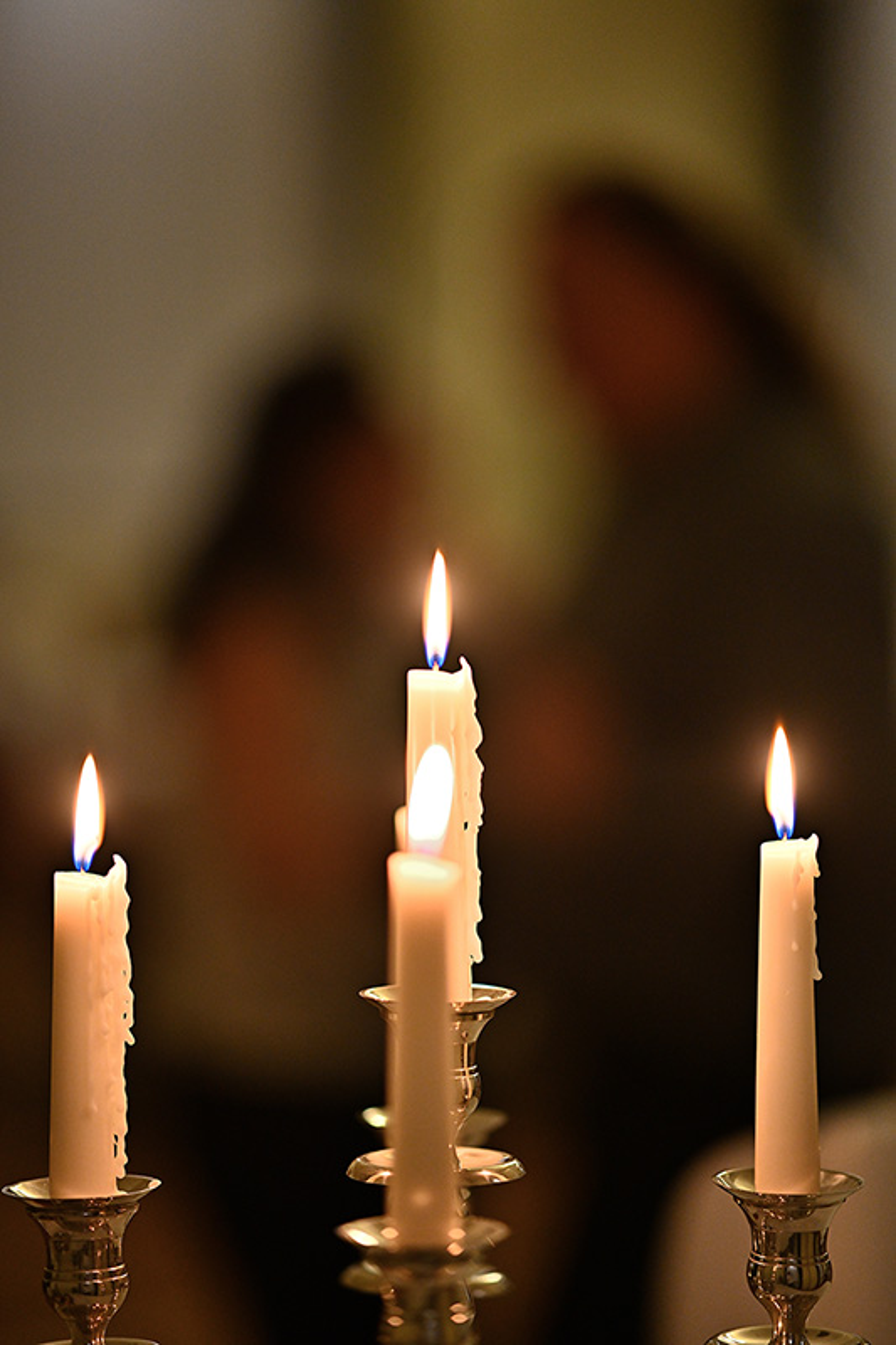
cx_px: 448
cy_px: 672
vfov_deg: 19.5
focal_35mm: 105
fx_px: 3921
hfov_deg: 13.0
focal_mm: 105
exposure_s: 1/200
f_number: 1.4
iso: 800
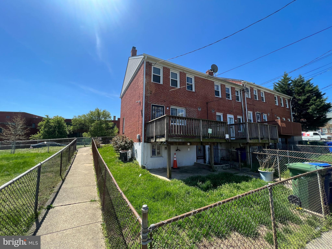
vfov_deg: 89.9
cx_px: 166
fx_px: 125
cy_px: 124
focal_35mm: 13
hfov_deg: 106.2
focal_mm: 1.57
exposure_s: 1/889
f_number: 1.8
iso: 32
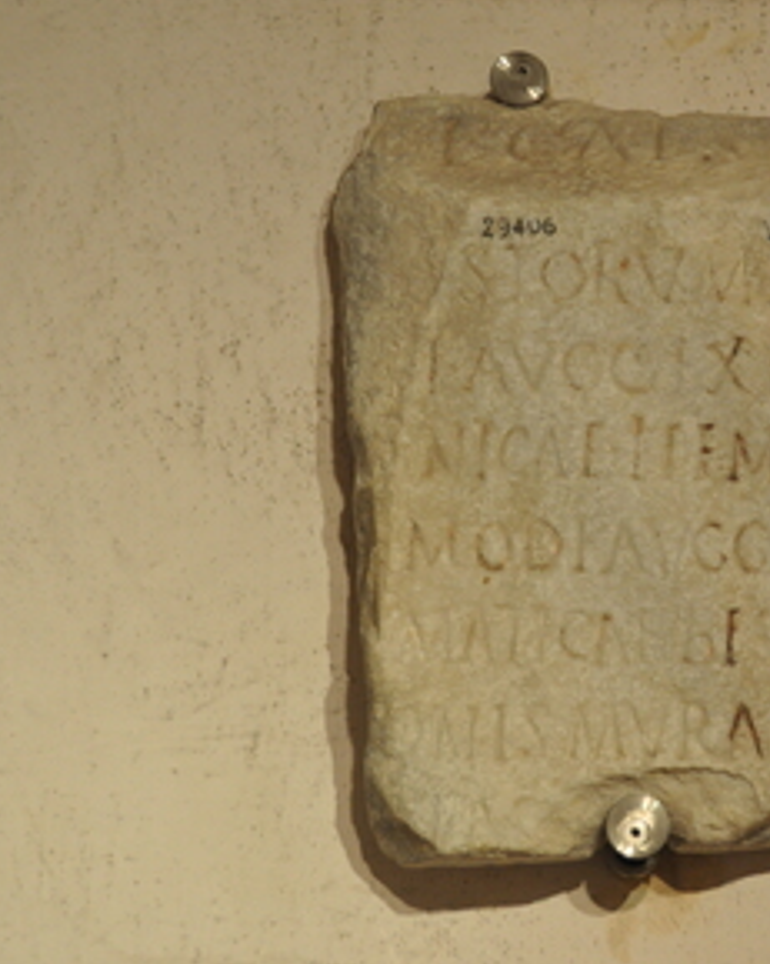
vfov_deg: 21.3
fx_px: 2565
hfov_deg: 16.9
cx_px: 640
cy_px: 480
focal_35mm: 90
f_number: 5
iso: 1250
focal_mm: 42
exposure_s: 1/100
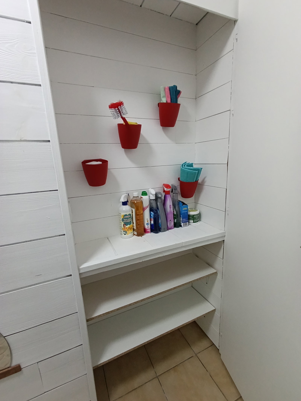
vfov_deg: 94.5
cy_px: 200
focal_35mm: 16
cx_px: 150
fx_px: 185
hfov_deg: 78.1
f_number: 2.2
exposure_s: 1/50
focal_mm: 1.65
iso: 500
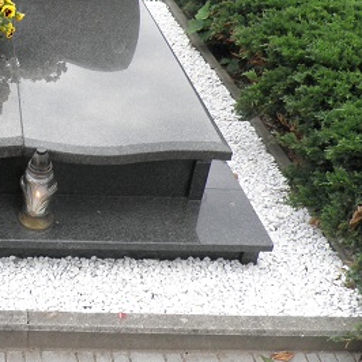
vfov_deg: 32.2
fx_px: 603
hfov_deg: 30.5
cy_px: 56
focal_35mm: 51
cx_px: -16
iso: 64
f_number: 3.3
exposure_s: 1/125
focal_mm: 4.3
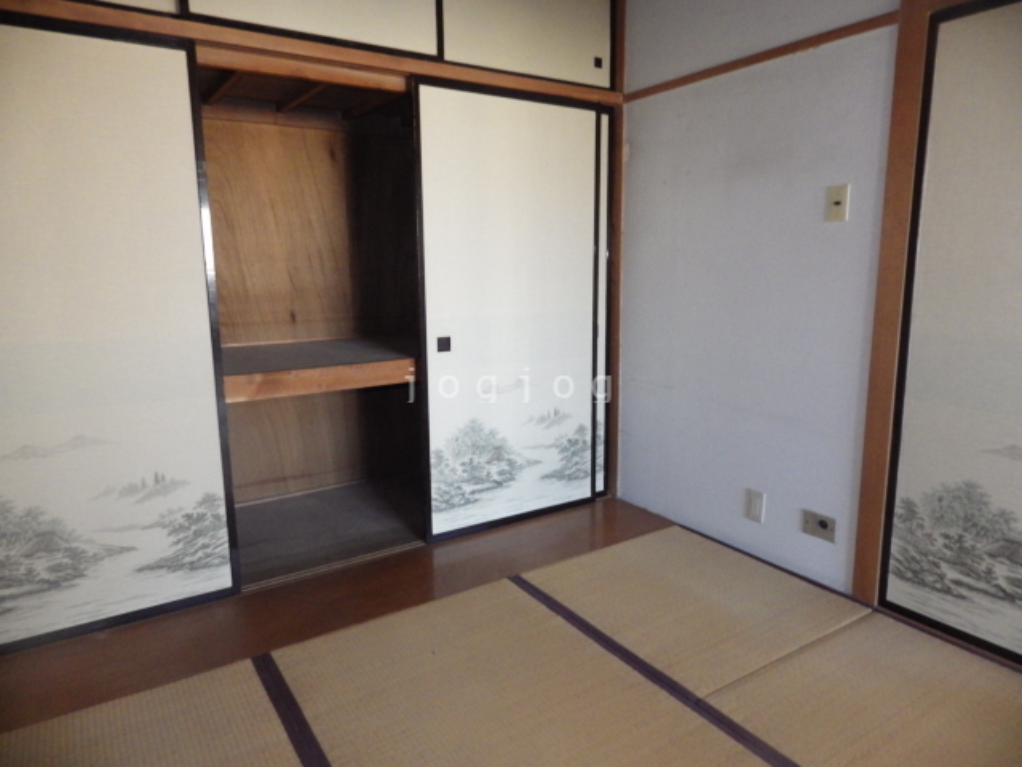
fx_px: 650
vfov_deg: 61.1
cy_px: 384
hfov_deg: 76.4
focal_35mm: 22
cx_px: 511
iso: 500
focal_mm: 4
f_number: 3.1
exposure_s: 1/45
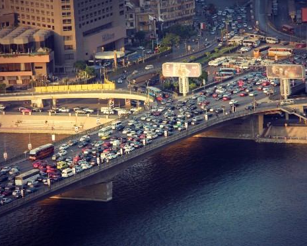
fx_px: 2108
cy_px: 123
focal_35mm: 232
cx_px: 156
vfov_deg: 6.7
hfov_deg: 8.3
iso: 80
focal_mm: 39.7
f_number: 5.4
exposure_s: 1/80
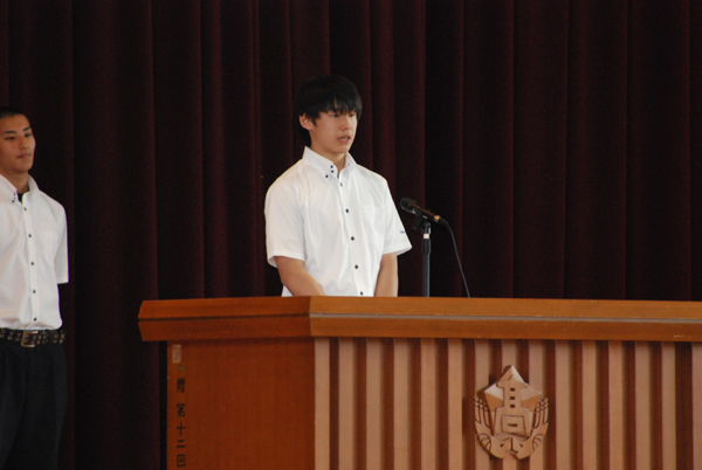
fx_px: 8788
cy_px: 235
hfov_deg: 4.6
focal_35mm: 450
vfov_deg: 3.1
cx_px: 351
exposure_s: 1/80
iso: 1600
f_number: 6.3
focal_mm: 300
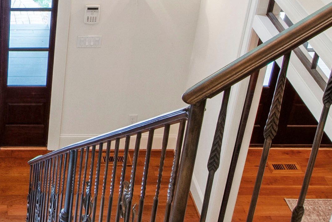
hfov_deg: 24.0
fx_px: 729
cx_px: -36
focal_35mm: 79
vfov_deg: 16.8
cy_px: -11
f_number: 8
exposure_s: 1/1.25
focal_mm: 10
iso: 100
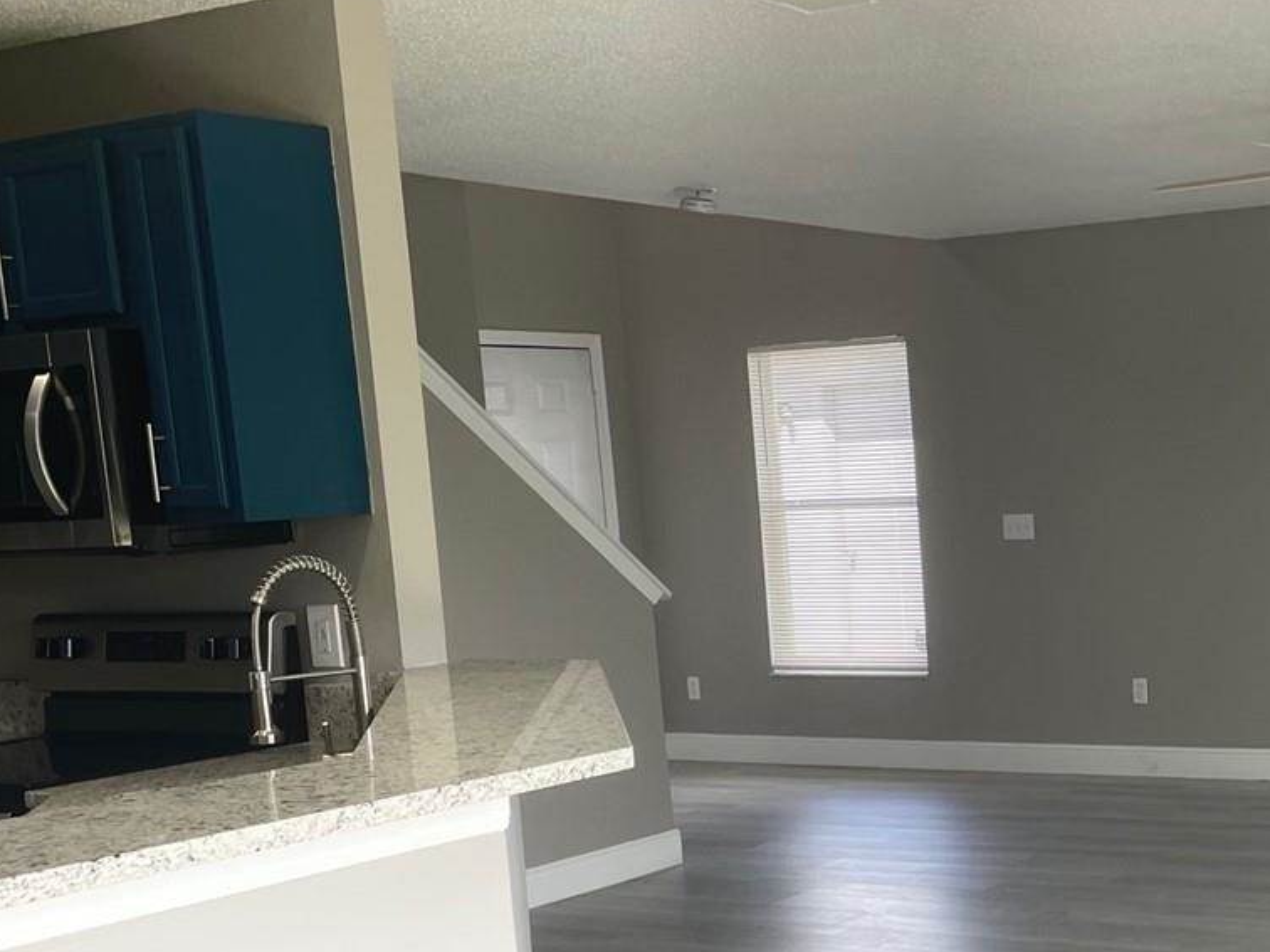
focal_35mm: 55
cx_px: 1198
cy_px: 724
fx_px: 2018
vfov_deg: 26.2
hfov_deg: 32.7
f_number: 1.6
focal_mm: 4.2
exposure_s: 1/120
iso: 40
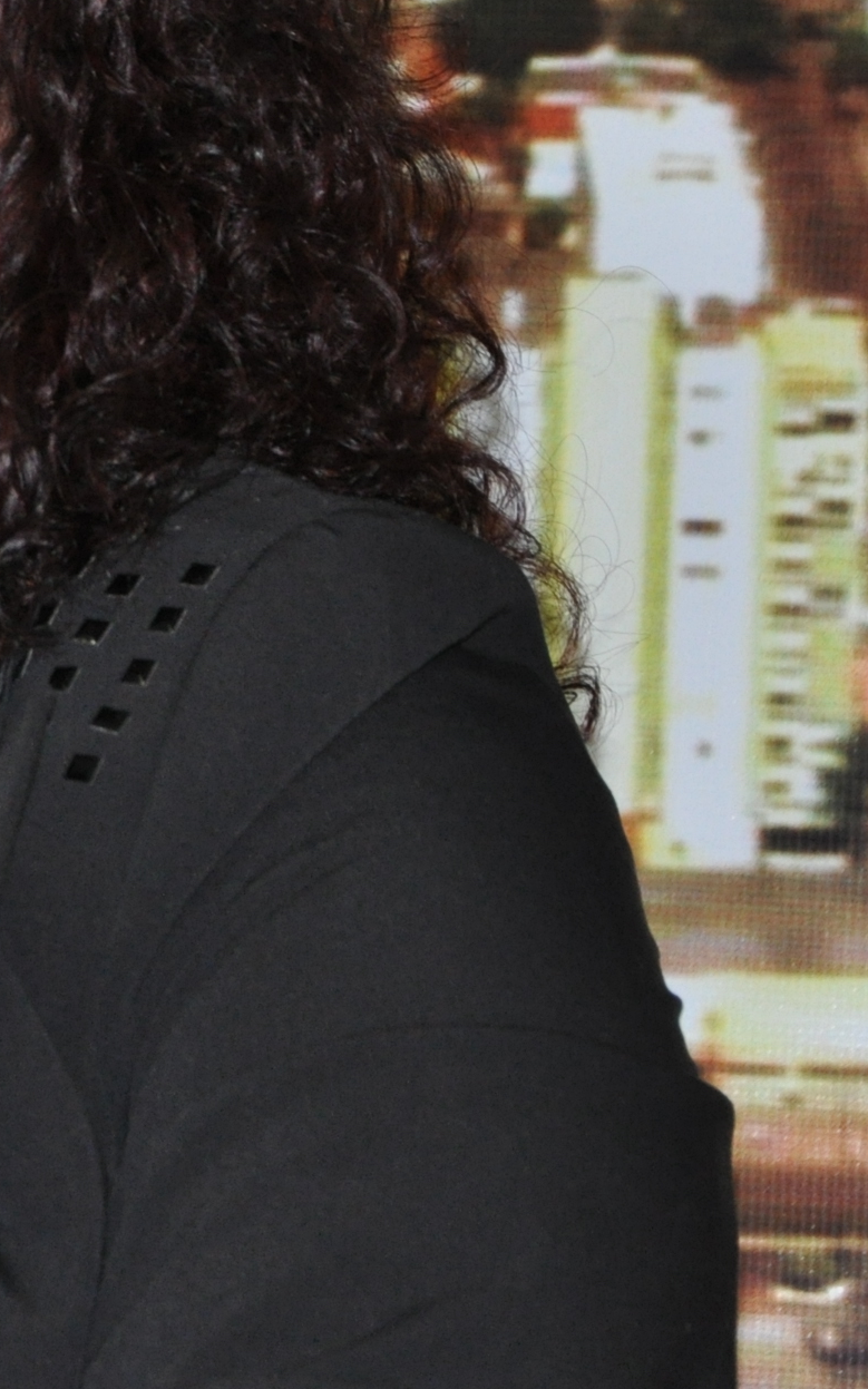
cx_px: -485
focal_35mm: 260
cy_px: 374
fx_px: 9844
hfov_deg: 5.0
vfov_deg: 8.1
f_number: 5.3
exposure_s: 1/60
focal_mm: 66
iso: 800
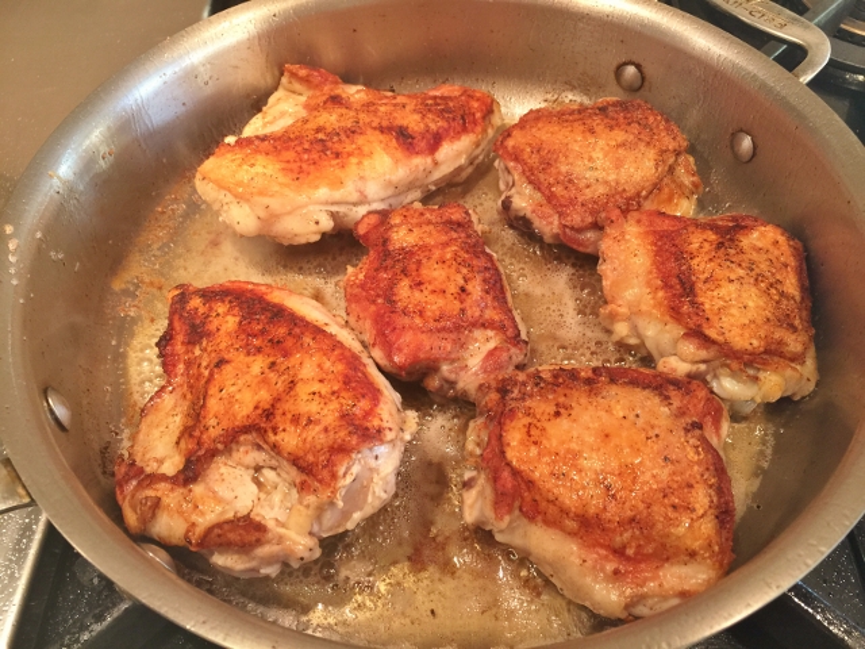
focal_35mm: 29
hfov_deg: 61.7
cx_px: 432
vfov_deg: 48.2
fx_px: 725
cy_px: 324
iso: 50
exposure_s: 1/15
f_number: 2.2
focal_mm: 4.15
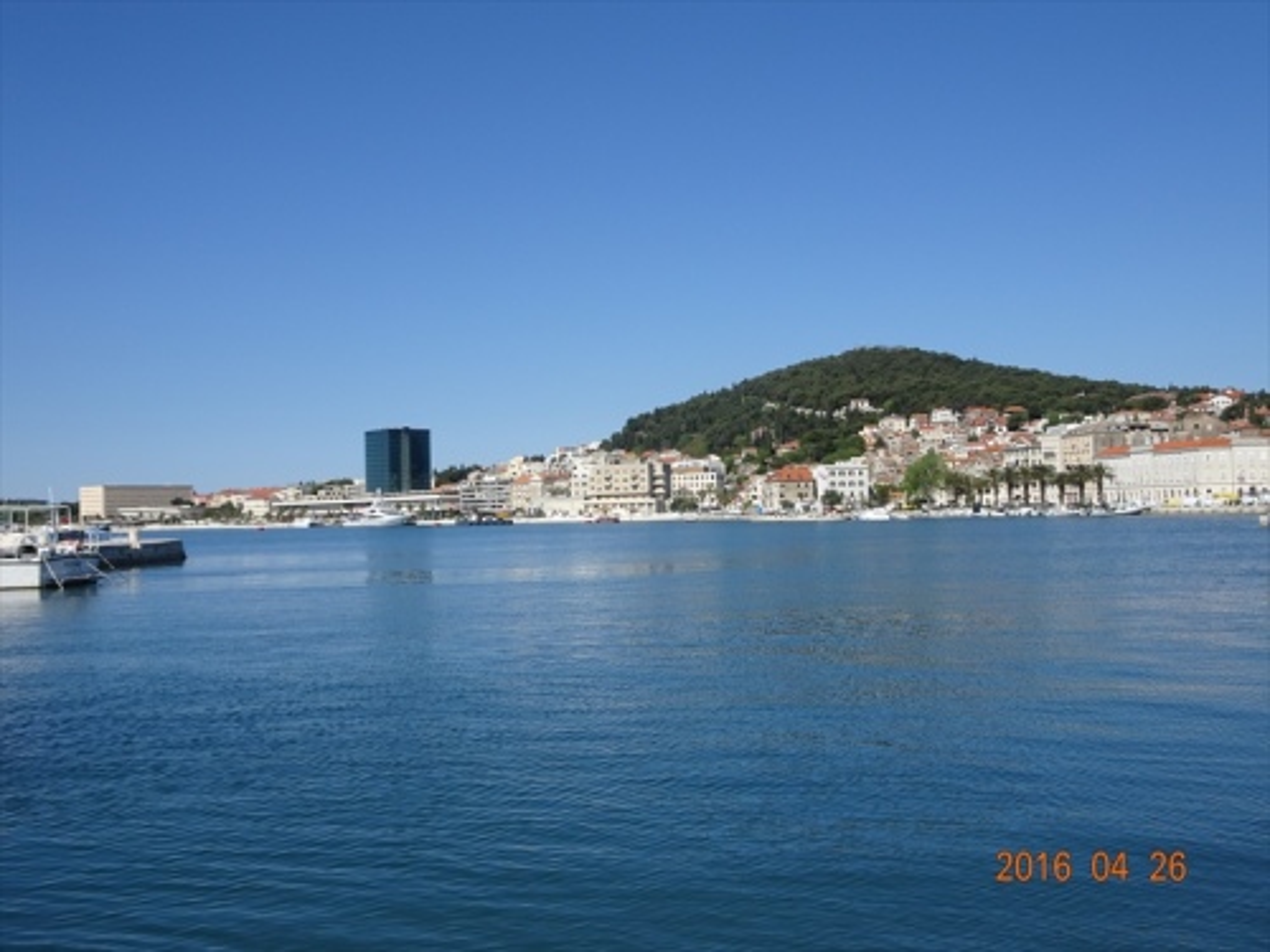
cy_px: 476
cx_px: 635
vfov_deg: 42.9
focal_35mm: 33
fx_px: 1211
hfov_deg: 55.4
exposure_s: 1/1000
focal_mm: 5.61
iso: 80
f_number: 4
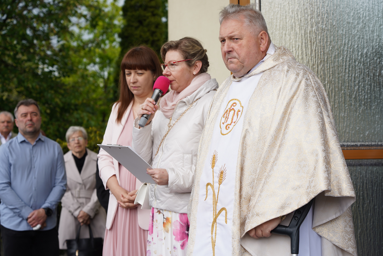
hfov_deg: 20.6
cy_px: 128
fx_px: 1053
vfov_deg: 13.8
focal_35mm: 99
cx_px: 192
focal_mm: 99
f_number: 6.3
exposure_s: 1/100
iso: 100
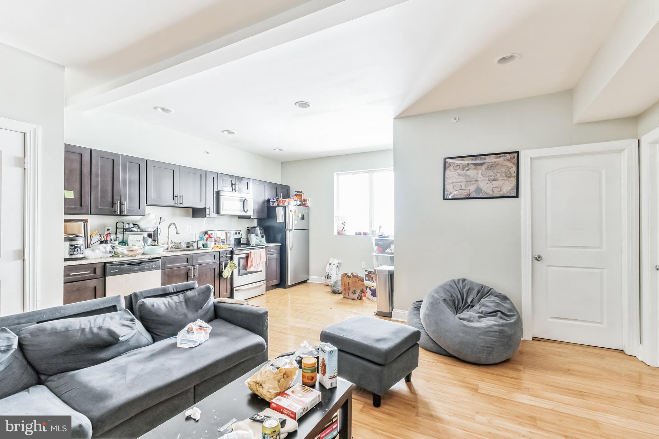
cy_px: 220
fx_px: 302
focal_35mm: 16
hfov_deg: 95.0
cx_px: 330
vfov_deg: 72.0
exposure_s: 1/2.5
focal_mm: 16.5
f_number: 8
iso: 320
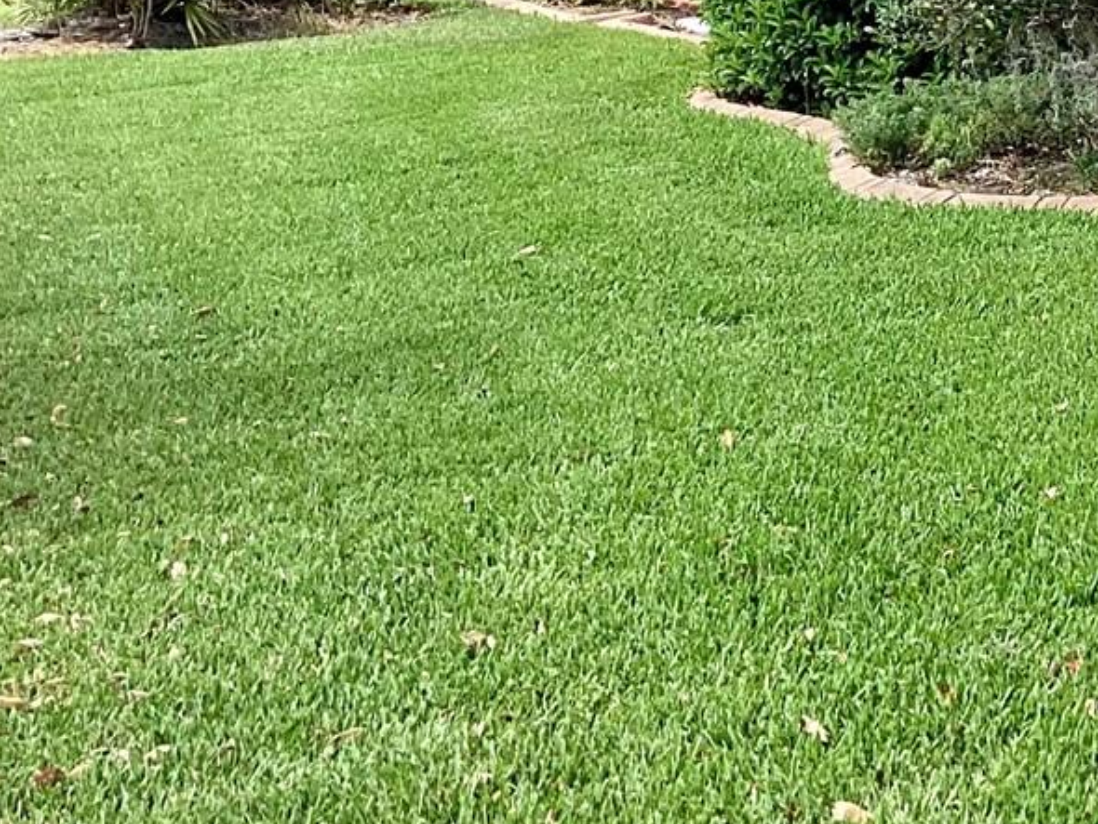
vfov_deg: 16.7
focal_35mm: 84
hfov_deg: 22.2
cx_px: 1145
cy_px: -216
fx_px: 2666
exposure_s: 1/512
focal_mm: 3.3
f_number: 2.4
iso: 25
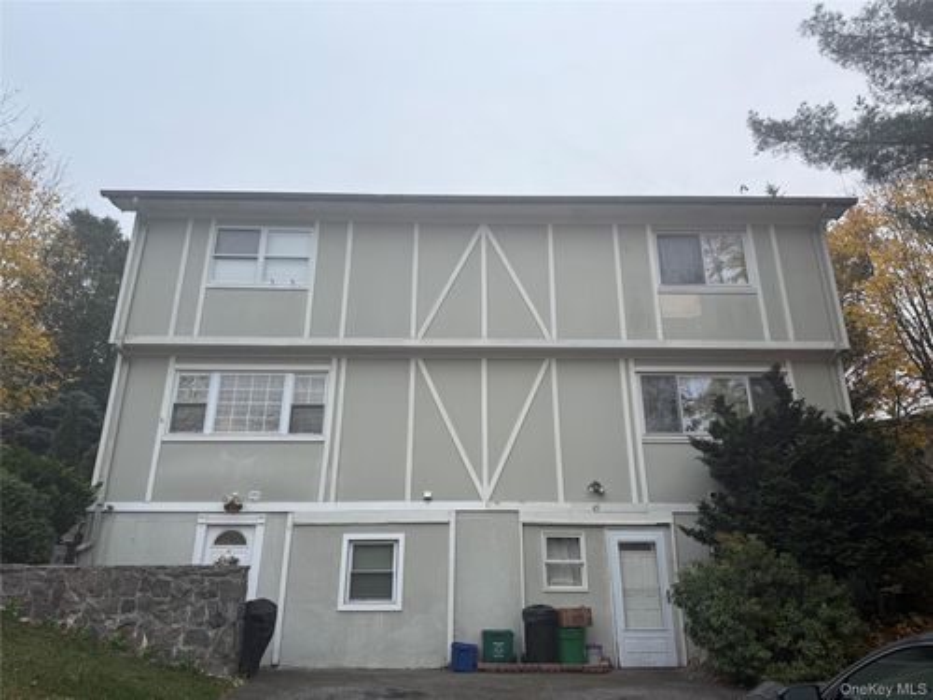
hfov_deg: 71.6
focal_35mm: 24
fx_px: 647
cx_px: 466
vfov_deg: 56.8
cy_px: 350
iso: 80
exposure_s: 1/121
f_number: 1.78
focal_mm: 6.76
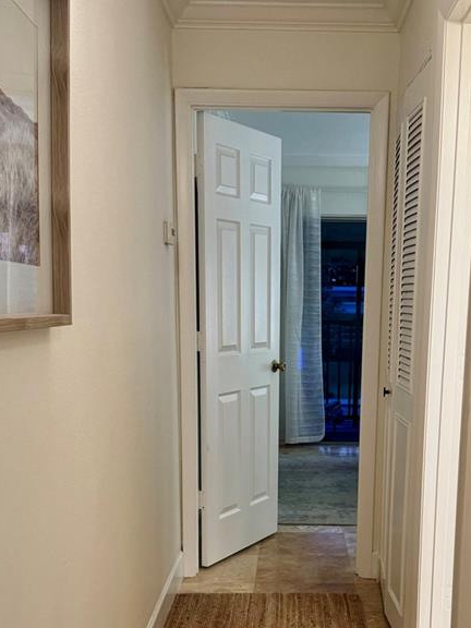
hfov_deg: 29.0
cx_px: 286
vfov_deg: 36.9
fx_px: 907
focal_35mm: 50
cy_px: 497
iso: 250
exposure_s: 1/60
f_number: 1.78
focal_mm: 6.76
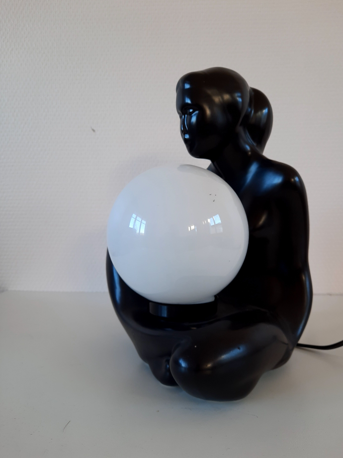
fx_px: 357
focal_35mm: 27
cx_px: 184
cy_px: 236
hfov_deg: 51.3
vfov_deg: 65.3
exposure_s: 1/33
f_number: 2
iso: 40
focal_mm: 4.6
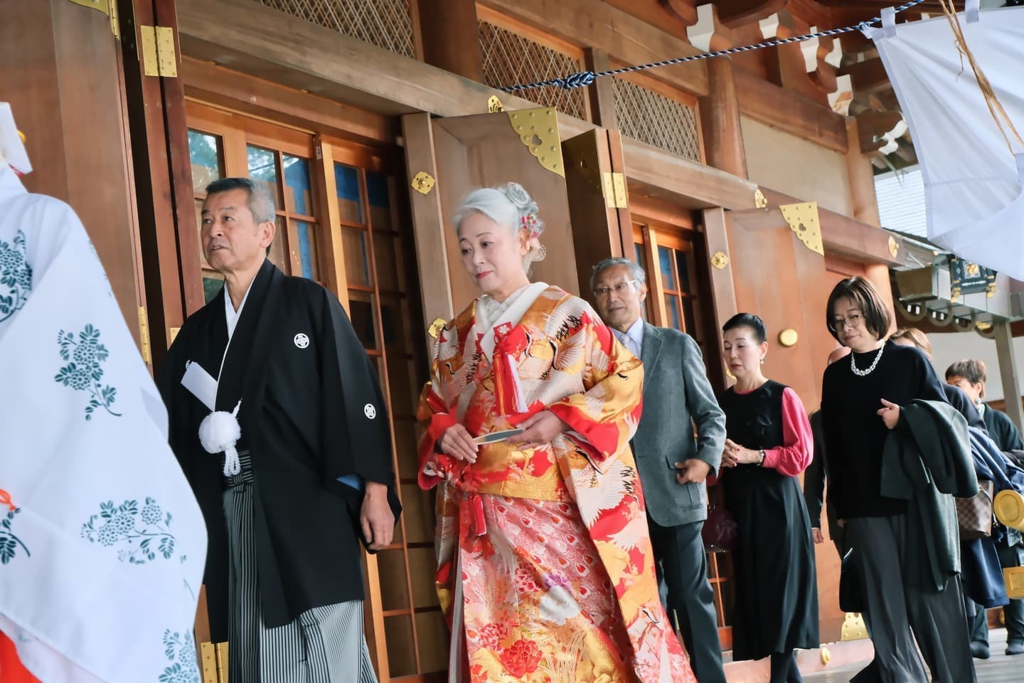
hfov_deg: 29.7
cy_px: 342
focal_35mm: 68
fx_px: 1934
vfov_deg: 20.0
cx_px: 512
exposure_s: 1/200
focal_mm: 45.1
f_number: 5.6
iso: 3200
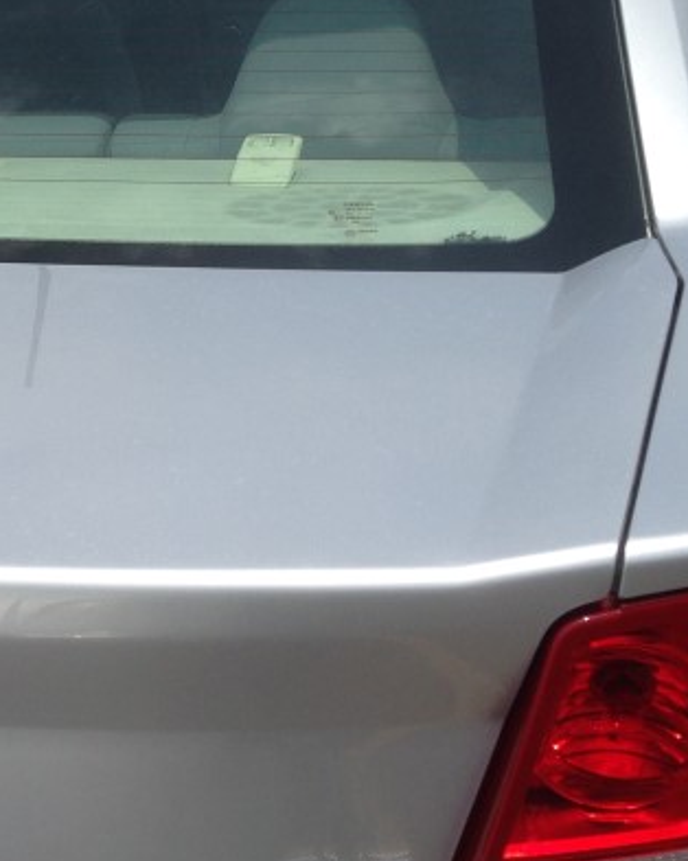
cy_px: 239
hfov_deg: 17.5
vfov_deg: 22.6
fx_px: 2140
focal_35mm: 84
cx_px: -112
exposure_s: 1/2358
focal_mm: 4.12
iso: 50
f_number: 2.4
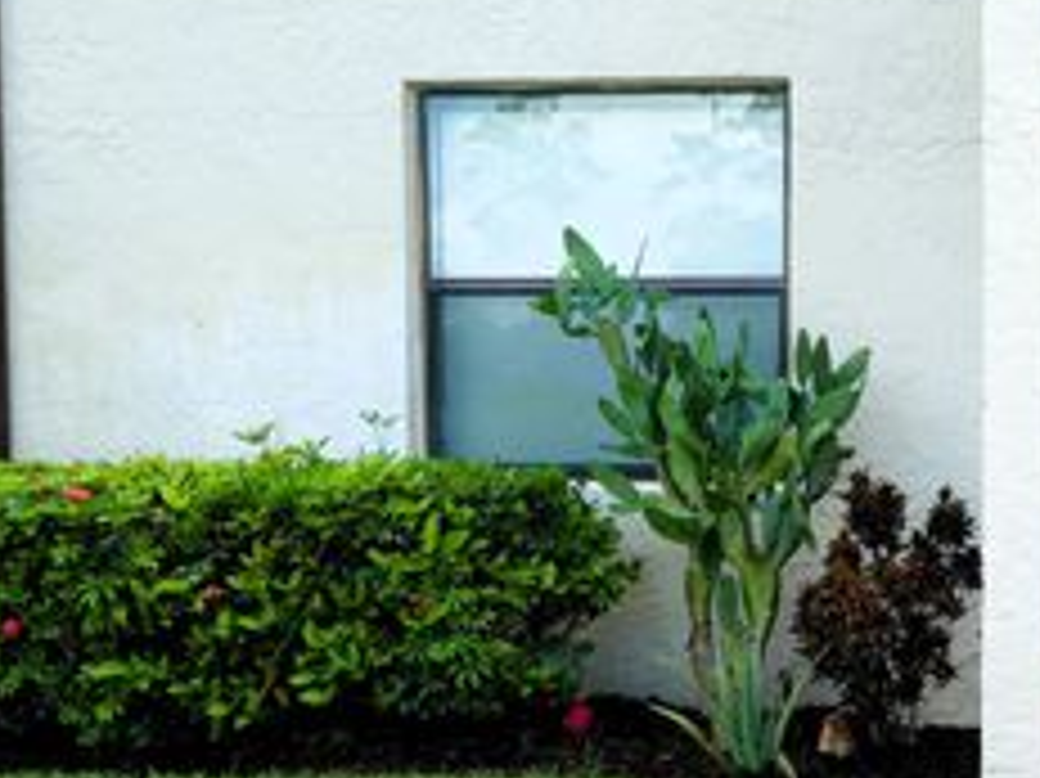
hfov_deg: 33.2
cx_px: 1076
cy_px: 488
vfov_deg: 27.9
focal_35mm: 52
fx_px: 1561
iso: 80
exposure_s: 1/200
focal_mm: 4.3
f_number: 3.3
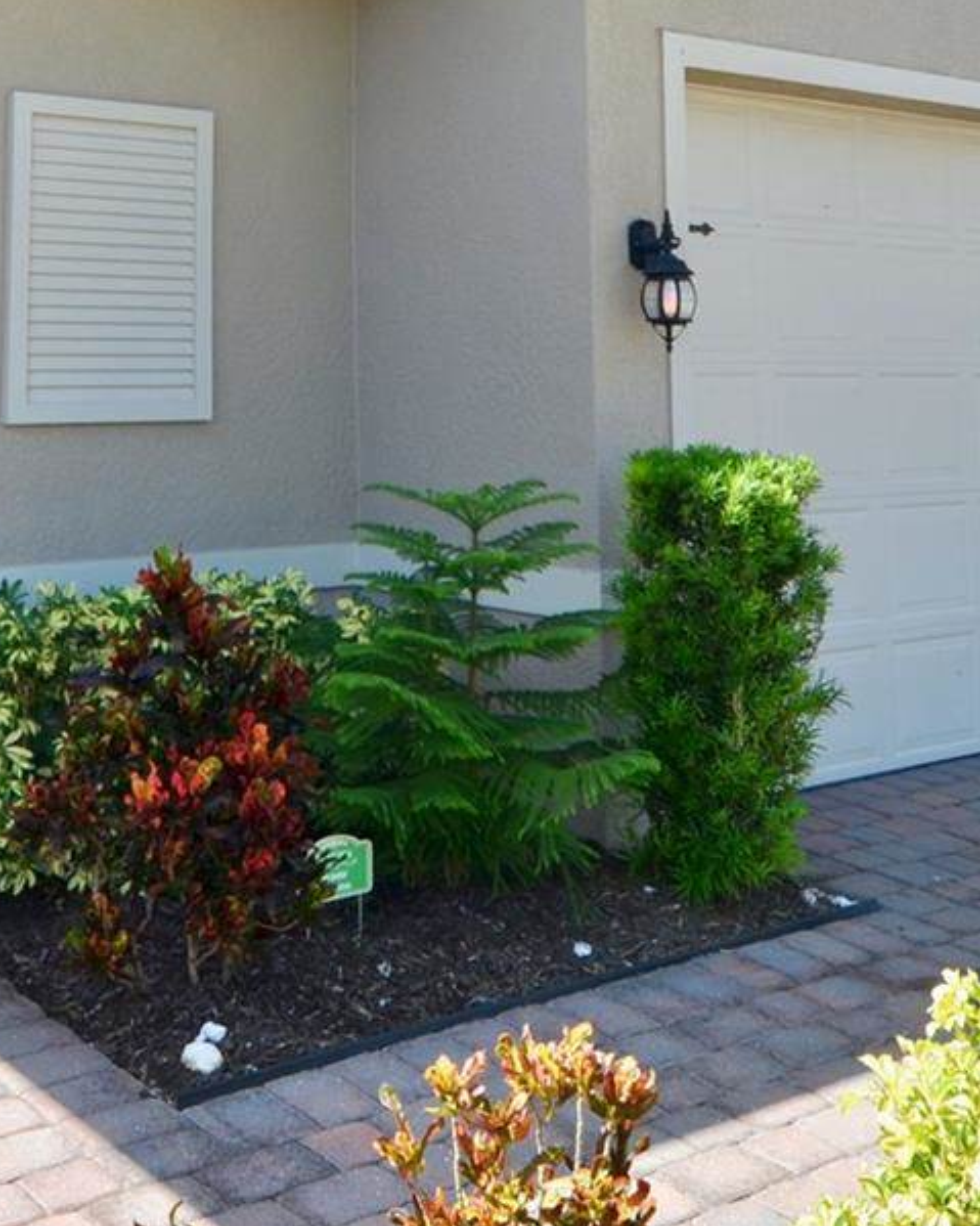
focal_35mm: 45
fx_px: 1632
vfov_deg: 38.7
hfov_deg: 33.0
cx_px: 295
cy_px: 157
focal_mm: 12
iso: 125
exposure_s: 1/250
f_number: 8
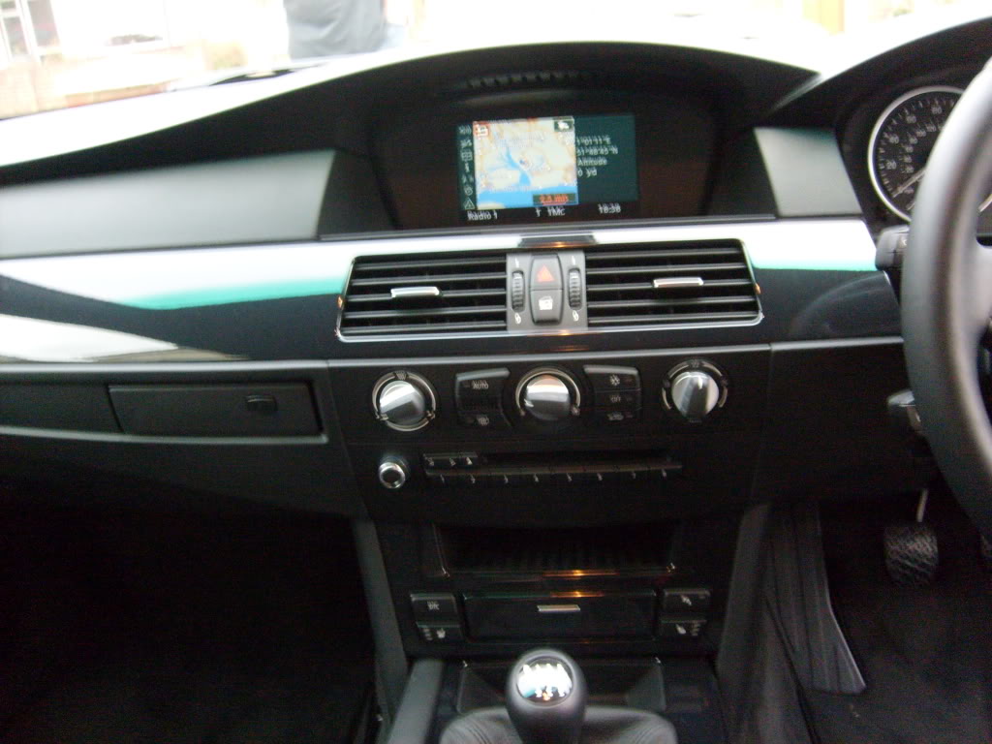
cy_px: 372
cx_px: 496
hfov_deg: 52.6
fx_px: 1003
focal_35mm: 35
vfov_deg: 40.7
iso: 200
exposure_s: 1/8
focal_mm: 5.8
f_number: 2.8
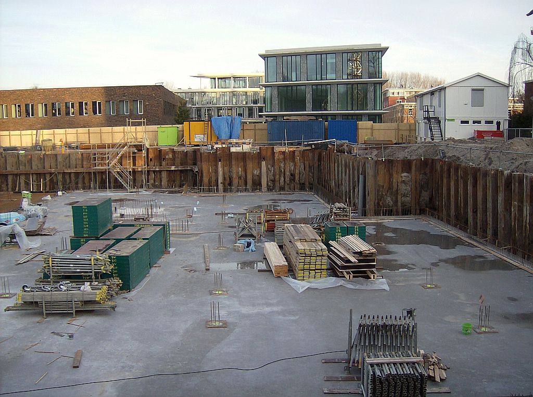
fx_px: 553
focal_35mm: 36
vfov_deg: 39.5
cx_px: 266
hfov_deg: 51.5
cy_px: 198
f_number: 2.8
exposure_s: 1/211
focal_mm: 6
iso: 100
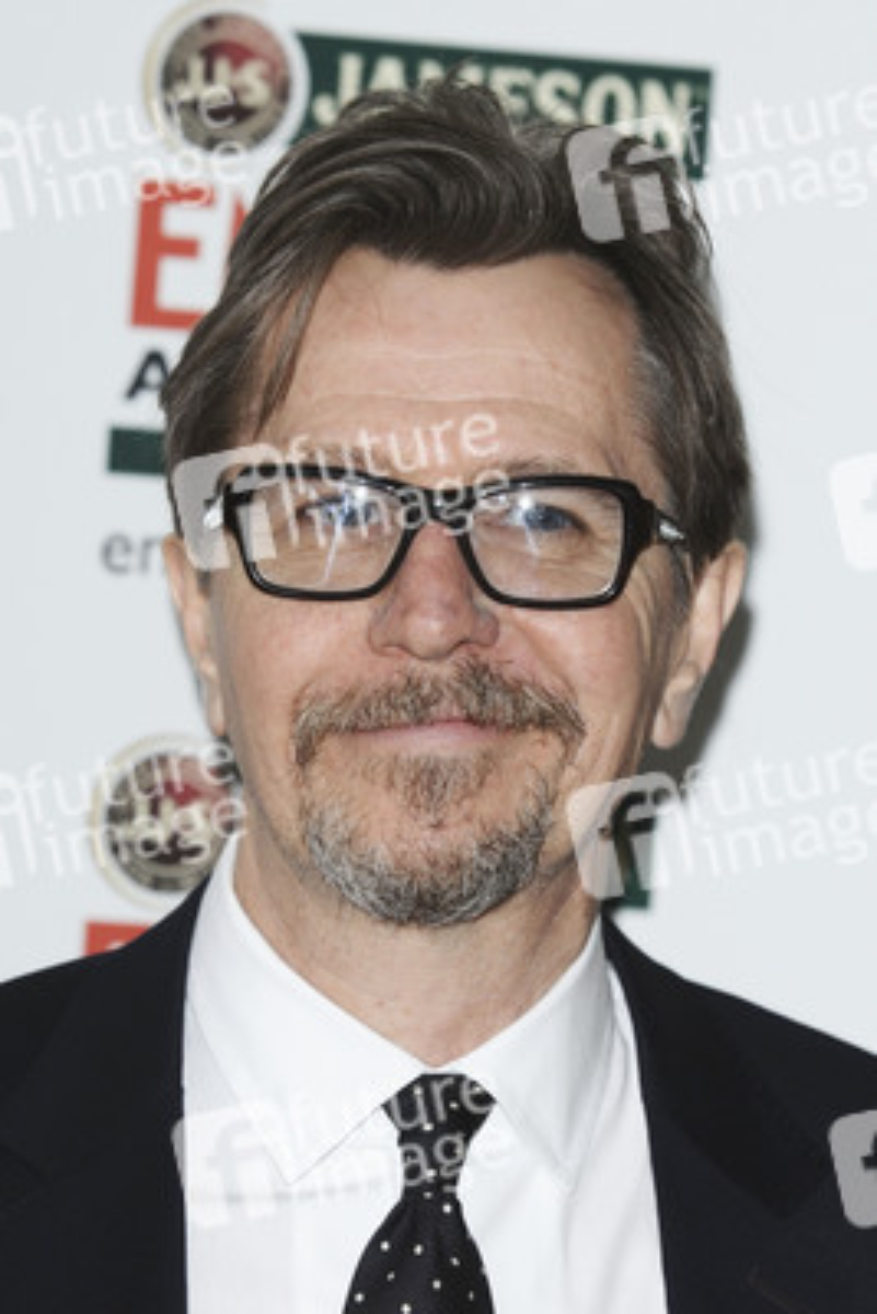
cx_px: 438
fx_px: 7393
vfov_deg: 10.2
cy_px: 657
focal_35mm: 202
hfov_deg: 6.8
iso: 200
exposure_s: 1/200
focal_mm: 135
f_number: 4.5
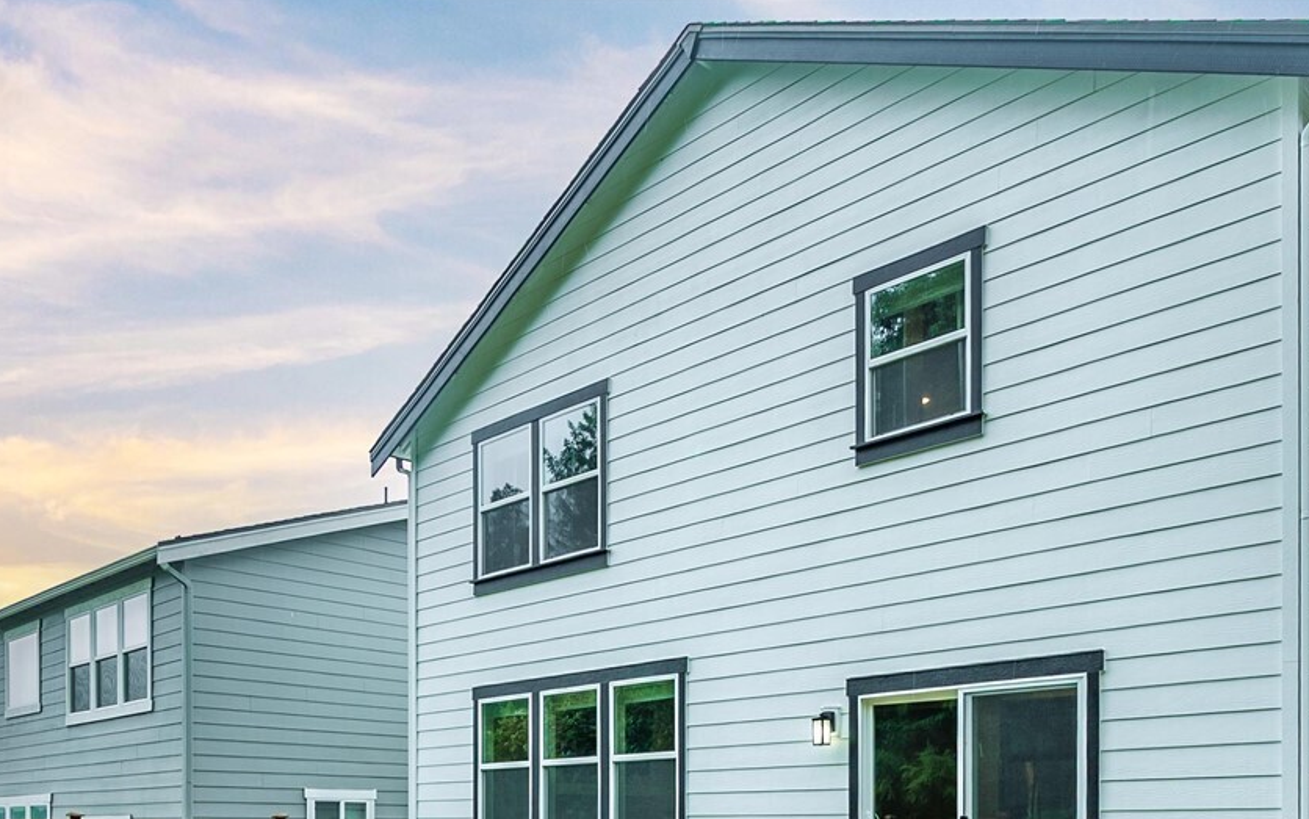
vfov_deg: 35.4
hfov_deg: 61.1
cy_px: 879
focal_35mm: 31
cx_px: 591
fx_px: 1106
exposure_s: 1/80
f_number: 7.1
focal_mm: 15
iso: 80
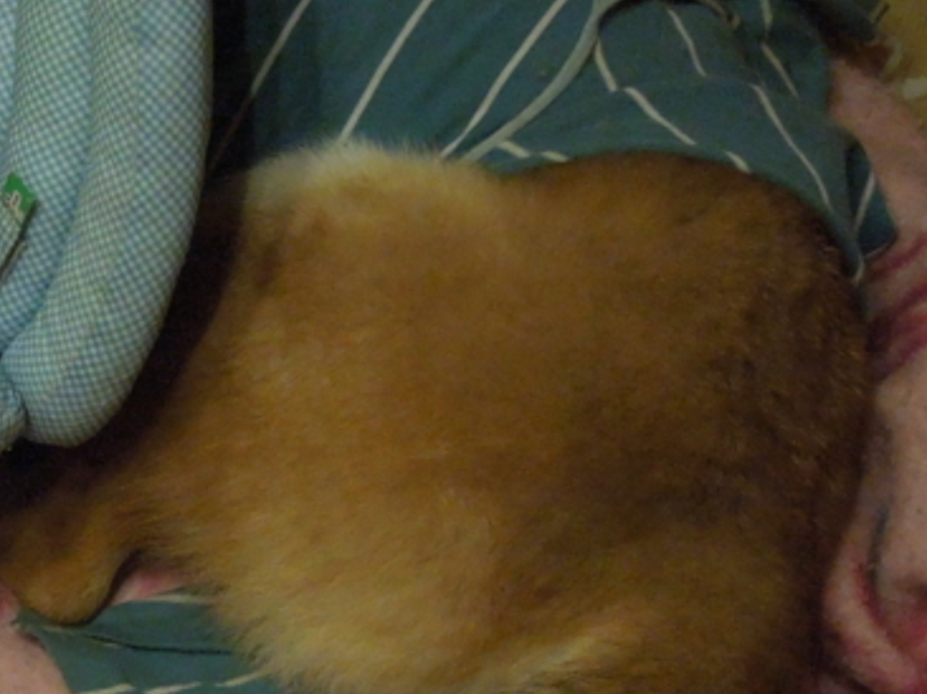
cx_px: 35
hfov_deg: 18.3
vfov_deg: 14.1
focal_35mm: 105
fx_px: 2810
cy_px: 466
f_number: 4
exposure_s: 1/30
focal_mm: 8.7
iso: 1600
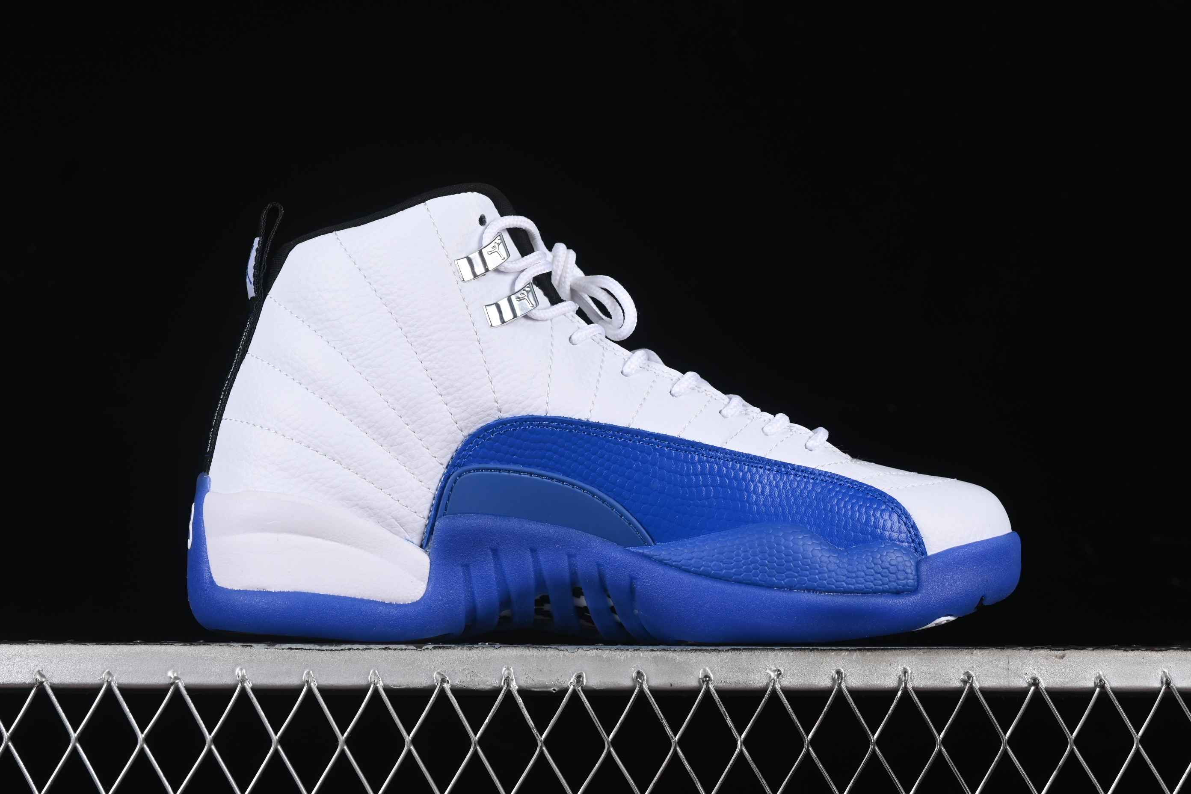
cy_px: 397
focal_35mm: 75
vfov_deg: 18.2
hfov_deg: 27.0
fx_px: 2481
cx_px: 596
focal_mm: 50
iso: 160
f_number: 8
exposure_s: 1/100
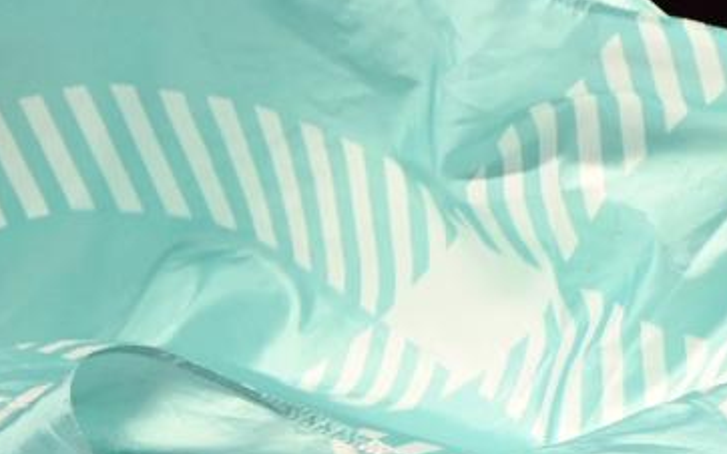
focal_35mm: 816
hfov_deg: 2.6
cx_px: 1673
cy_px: 746
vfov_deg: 1.6
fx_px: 16162
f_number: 2.8
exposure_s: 1/1000
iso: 1600
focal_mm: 160
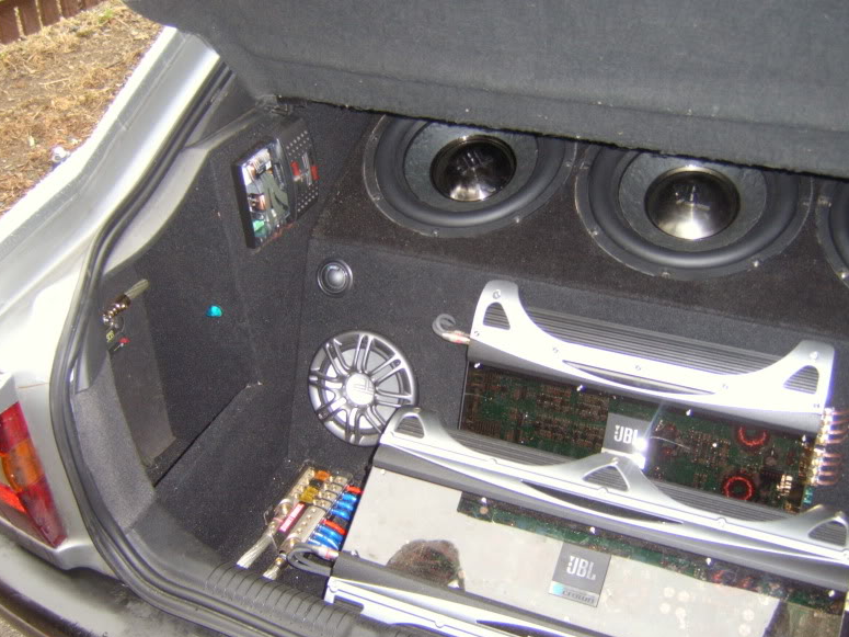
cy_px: 311
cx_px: 431
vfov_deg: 44.1
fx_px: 785
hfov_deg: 56.8
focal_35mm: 32
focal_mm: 8.13
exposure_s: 1/30
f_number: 2.7
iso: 141
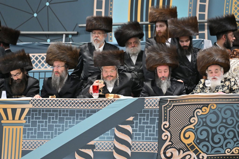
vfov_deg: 4.6
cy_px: 80
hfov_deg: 6.9
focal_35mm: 300
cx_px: 120
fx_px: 1991
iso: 500
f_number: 2.8
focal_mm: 200
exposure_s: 1/200
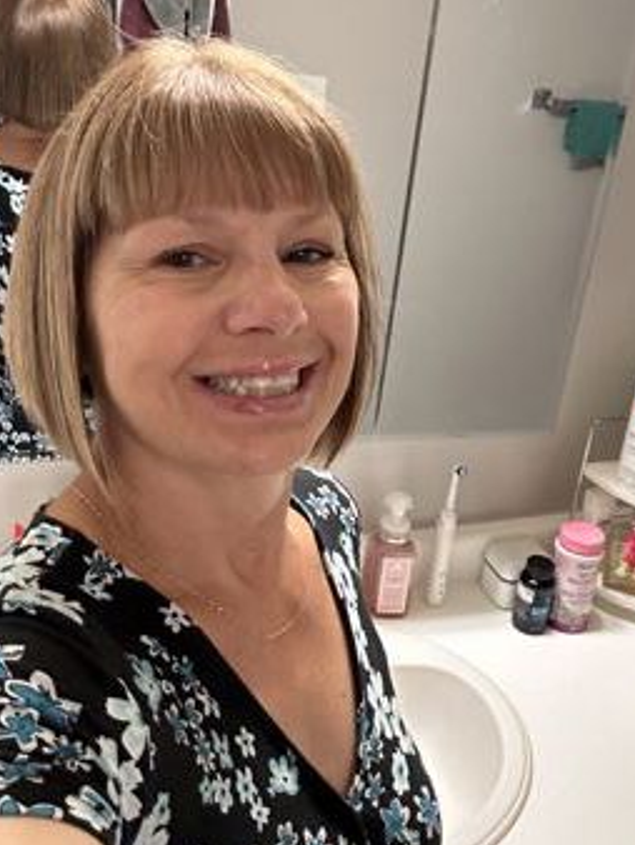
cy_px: 385
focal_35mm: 39
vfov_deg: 47.8
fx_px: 953
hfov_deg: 36.8
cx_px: 355
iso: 250
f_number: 1.9
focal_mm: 2.69
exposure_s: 1/40
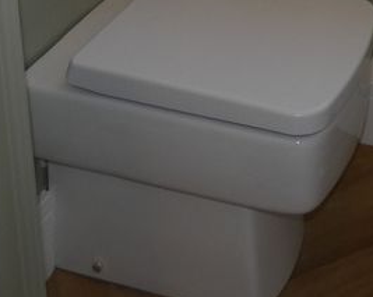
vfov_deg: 16.9
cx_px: 359
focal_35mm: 75
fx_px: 827
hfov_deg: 24.4
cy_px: -234
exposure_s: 1/60
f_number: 2.8
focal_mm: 3.6
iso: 100
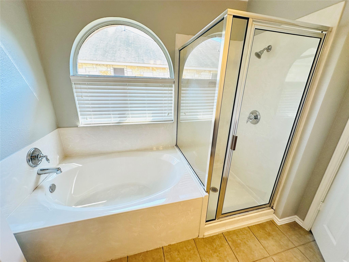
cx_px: 174
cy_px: 131
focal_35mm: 14
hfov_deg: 102.1
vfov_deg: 85.7
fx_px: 141
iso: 80
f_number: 2.2
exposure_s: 1/120
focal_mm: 2.22
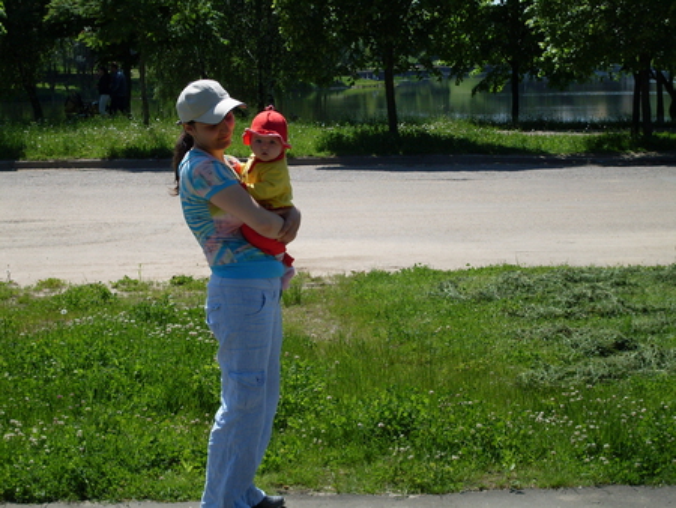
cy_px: 254
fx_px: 1583
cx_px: 338
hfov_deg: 24.1
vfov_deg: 18.2
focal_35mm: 81
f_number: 4
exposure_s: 1/1000
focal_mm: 13.5
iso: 80
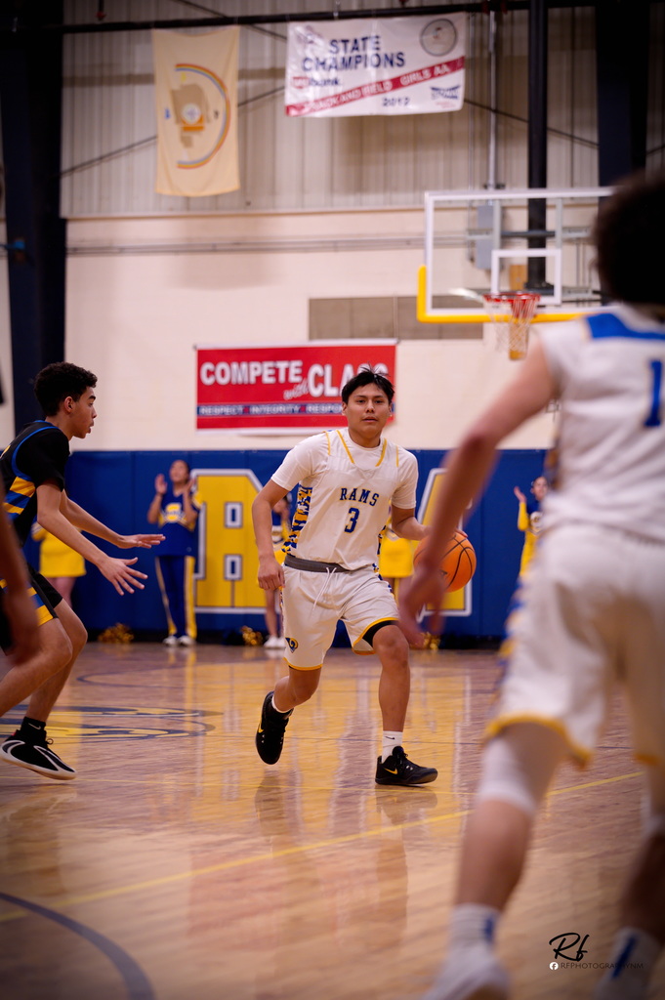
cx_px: 332
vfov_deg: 17.7
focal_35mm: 116
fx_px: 3219
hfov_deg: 11.8
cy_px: 500
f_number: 2.8
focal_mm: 116
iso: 1600
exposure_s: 1/500
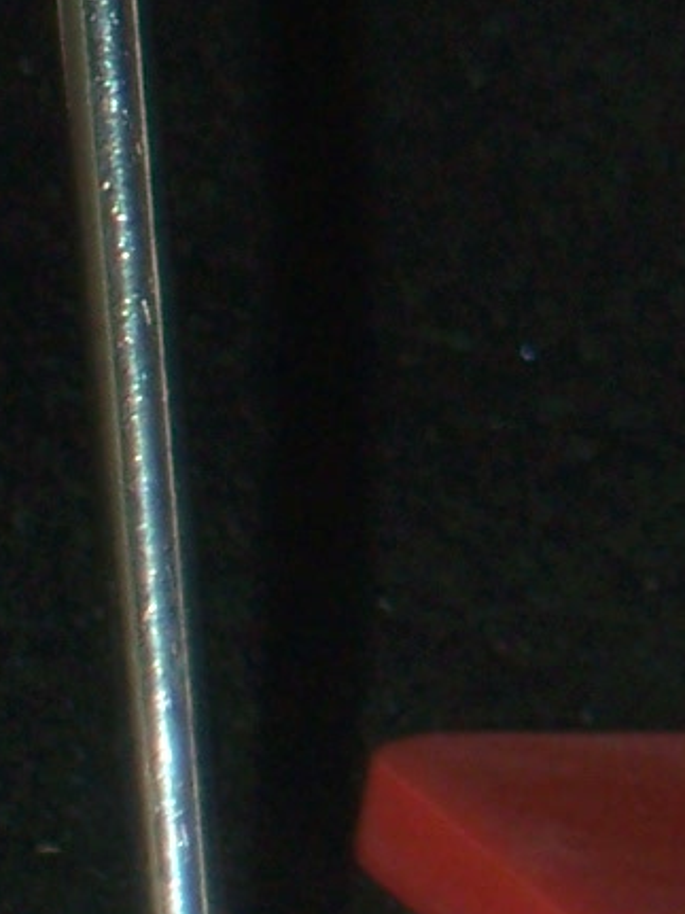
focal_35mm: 545
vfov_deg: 3.6
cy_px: -556
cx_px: 1822
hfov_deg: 2.7
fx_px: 14387
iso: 80
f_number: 4.6
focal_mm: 16.8
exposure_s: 1/100
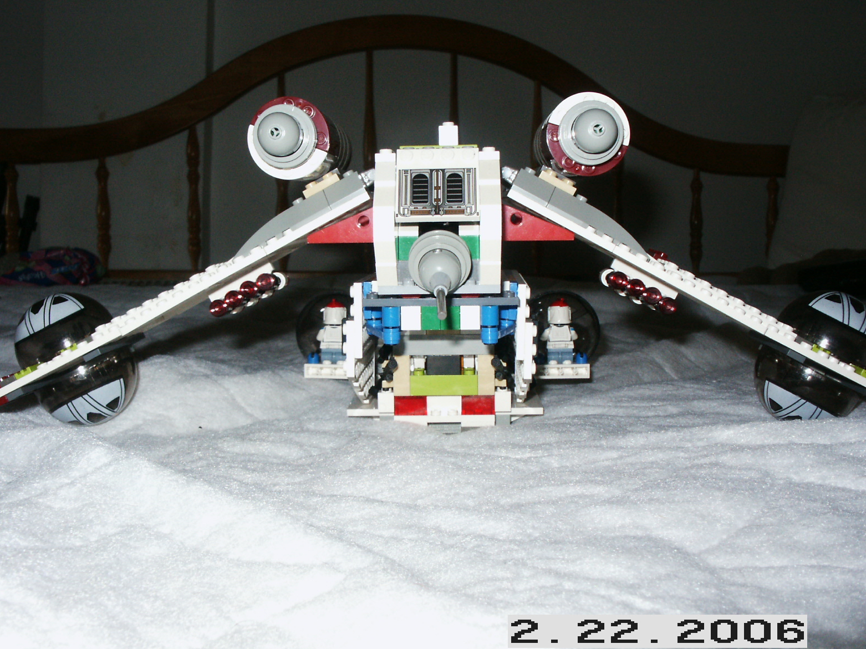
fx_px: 1051
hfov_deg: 44.8
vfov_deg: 34.3
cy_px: 324
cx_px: 432
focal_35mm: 42
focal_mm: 8.65
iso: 200
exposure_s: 1/45
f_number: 8
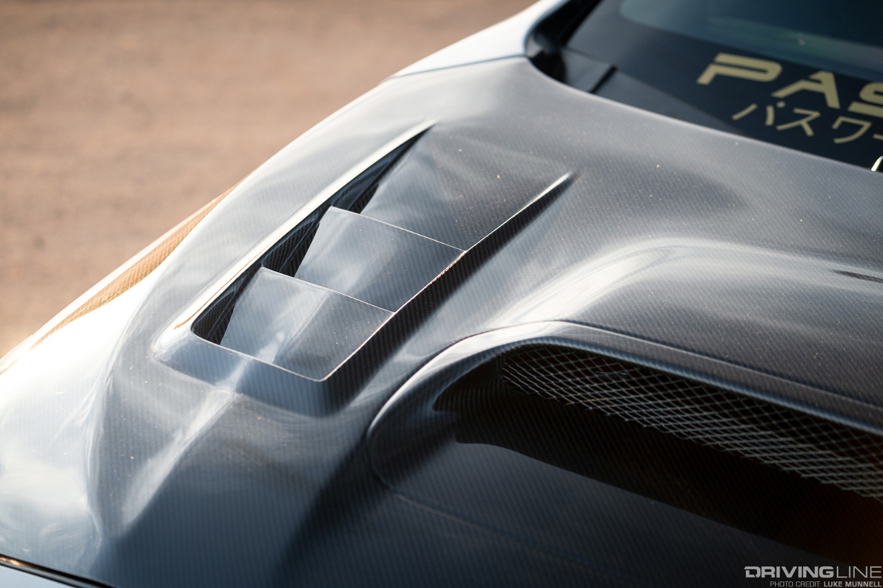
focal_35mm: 98
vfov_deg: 14.0
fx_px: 2403
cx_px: 442
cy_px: 294
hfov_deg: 20.8
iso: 400
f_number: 4
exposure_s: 1/250
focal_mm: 98
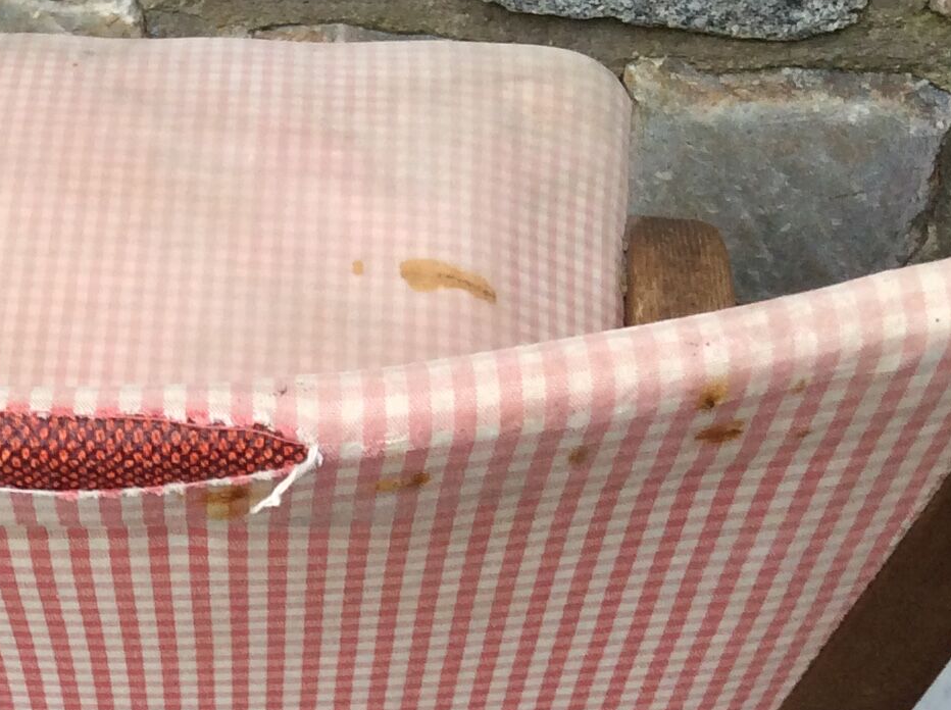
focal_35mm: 89
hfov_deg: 21.4
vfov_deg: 16.5
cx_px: 49
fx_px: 2441
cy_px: 513
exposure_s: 1/50
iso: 50
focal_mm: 3.3
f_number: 2.4
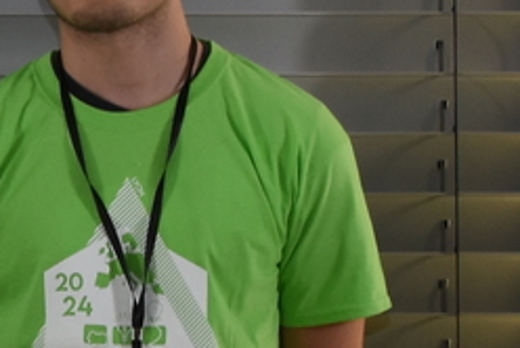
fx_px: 3688
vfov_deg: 5.4
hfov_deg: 7.7
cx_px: -491
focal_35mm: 255
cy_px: 222
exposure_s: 1/80
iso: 400
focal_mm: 22
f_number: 5
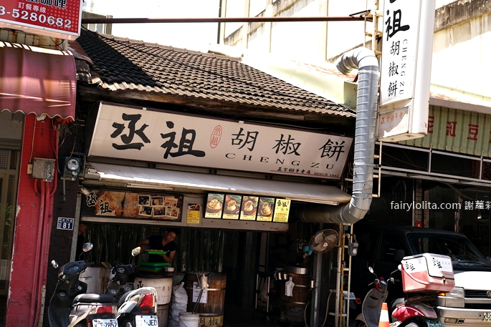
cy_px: 157
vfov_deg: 29.3
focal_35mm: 46
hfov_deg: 42.7
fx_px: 627
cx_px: 221
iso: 80
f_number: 3.2
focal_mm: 23
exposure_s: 1/250
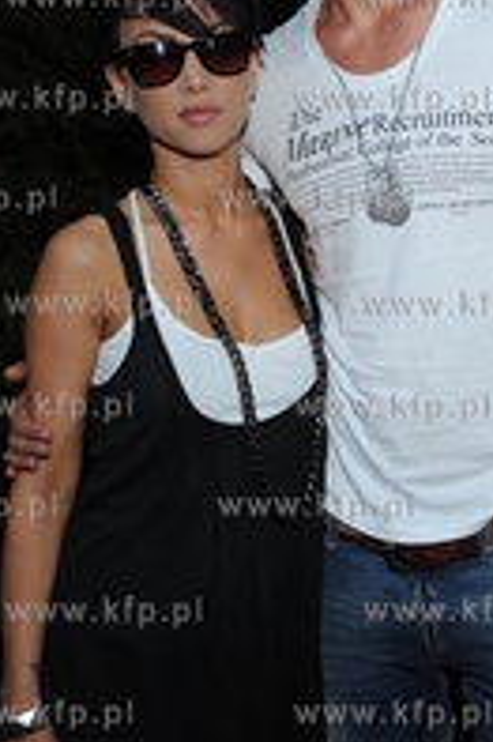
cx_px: 342
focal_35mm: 71
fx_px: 1461
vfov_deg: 28.4
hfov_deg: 19.1
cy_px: 298
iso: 800
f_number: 5.6
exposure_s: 1/160
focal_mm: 35
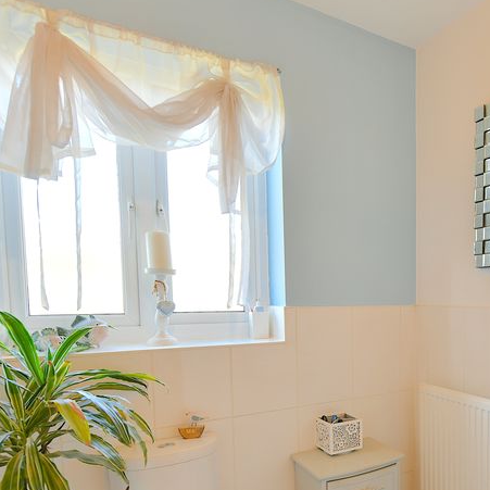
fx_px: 432
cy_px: 338
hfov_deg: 53.6
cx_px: 416
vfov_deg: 57.4
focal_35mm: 27
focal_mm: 14
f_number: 5
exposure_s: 1/100
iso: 160
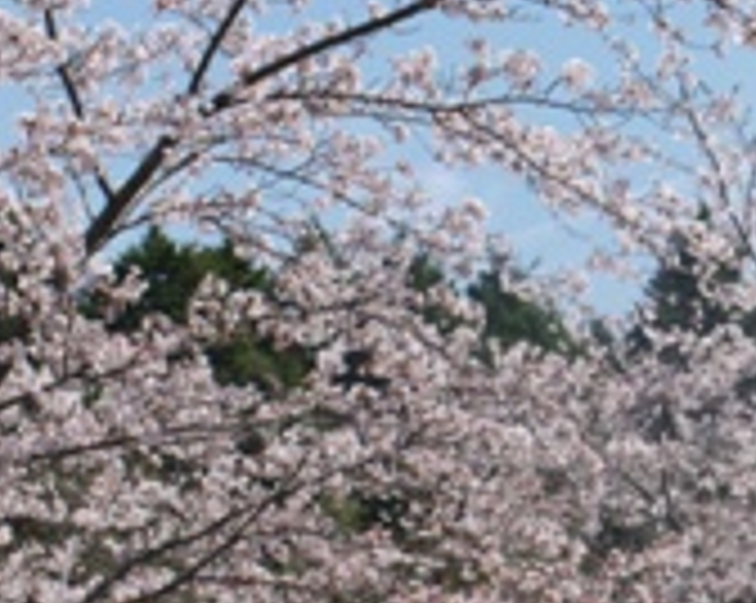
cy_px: 567
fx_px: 2794
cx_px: 990
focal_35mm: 125
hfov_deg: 14.7
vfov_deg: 12.2
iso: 100
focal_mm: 24
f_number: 8
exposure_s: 1/320
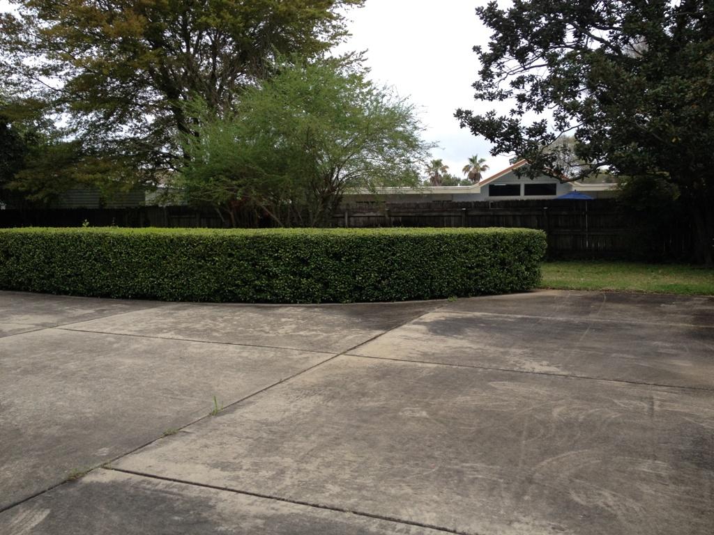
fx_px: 722
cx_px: 357
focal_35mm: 35
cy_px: 268
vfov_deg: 40.7
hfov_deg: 52.6
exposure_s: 1/60
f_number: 2.4
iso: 64
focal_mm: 4.28
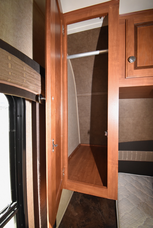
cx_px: 76
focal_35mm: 15
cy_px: 114
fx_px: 95
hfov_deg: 77.5
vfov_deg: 100.3
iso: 2000
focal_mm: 10
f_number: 4.5
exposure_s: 1/60
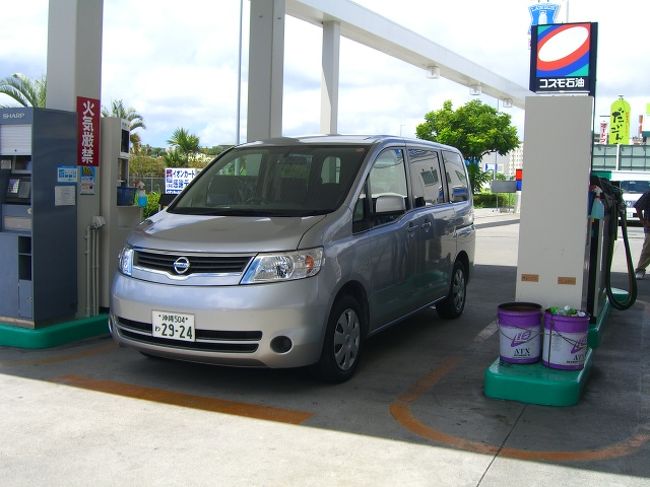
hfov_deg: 49.0
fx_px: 713
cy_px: 244
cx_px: 325
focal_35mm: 38
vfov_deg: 37.7
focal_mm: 7.9
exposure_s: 1/125
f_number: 8
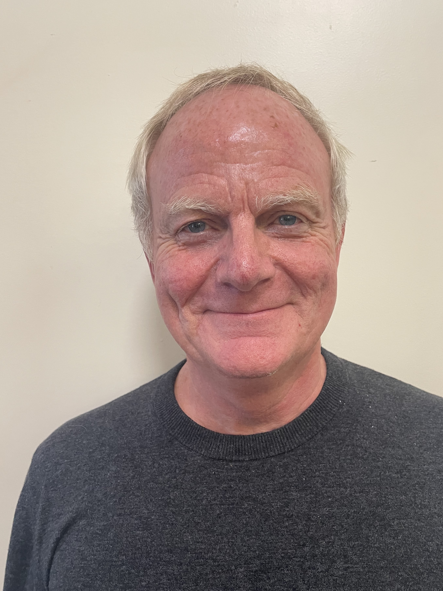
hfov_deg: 48.2
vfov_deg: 61.6
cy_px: 314
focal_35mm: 29
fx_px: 495
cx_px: 231
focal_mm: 4.2
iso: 200
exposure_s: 1/50
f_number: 1.6
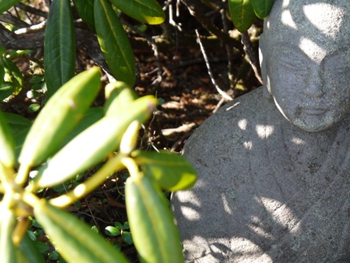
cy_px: 183
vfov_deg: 16.6
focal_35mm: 89
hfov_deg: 21.5
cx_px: 309
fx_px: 901
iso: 160
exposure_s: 1/100
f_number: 5
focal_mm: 24
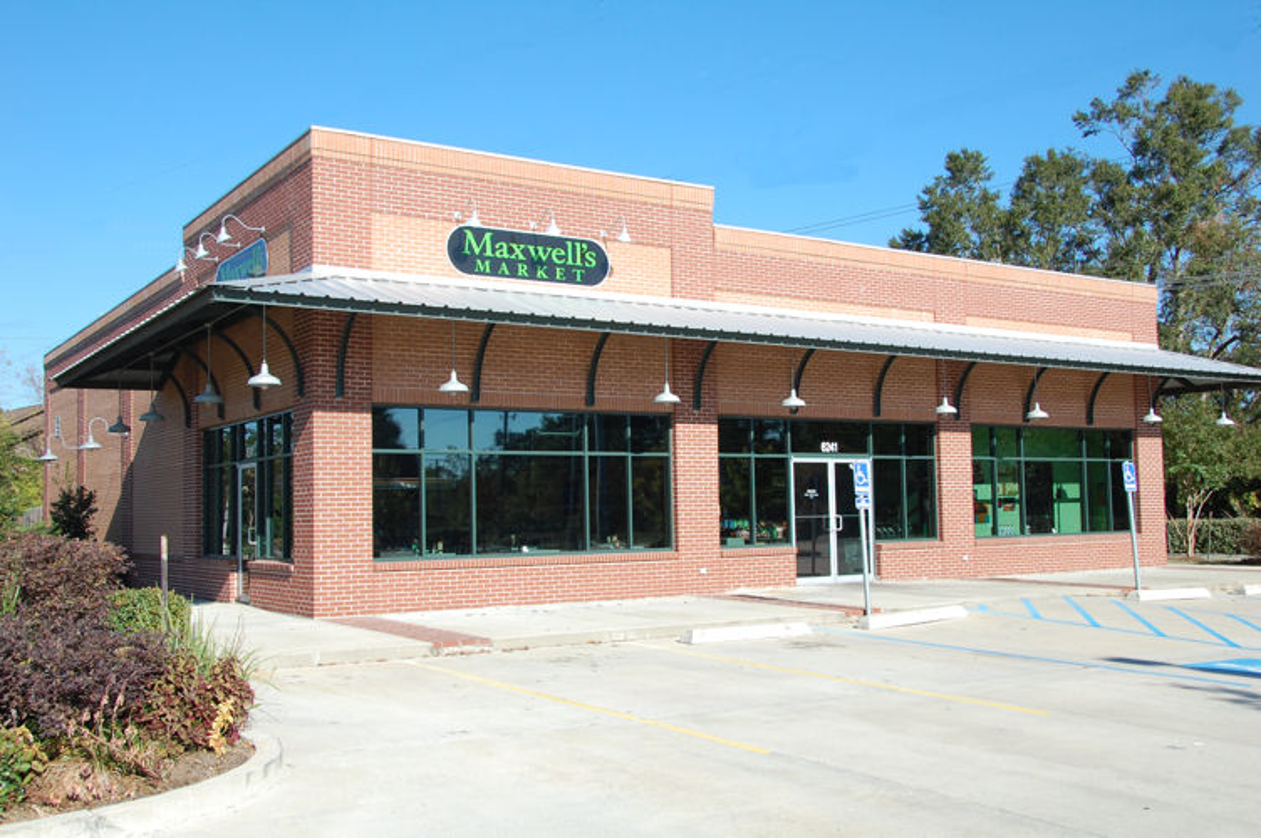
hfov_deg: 53.2
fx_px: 1260
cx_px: 630
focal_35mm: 36
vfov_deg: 36.8
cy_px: 419
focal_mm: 24
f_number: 9
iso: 200
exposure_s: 1/320
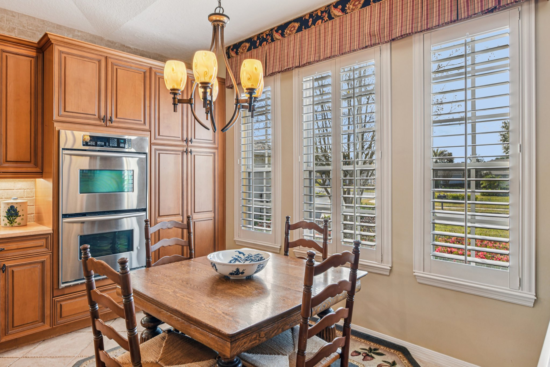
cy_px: 184
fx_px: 336
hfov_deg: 78.6
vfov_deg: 57.2
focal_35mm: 22
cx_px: 275
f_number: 8
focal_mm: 22
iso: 400
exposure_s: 1/100
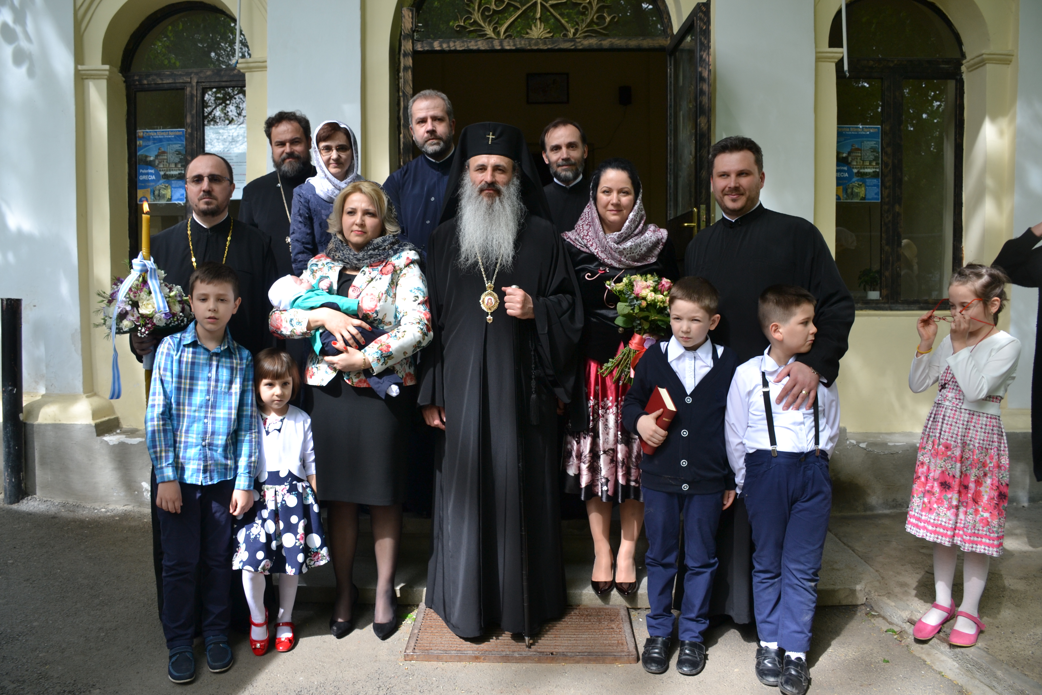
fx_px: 781
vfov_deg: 47.9
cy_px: 348
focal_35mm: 27
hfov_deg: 67.4
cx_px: 521
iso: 180
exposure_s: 1/125
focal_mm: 18
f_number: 5.6
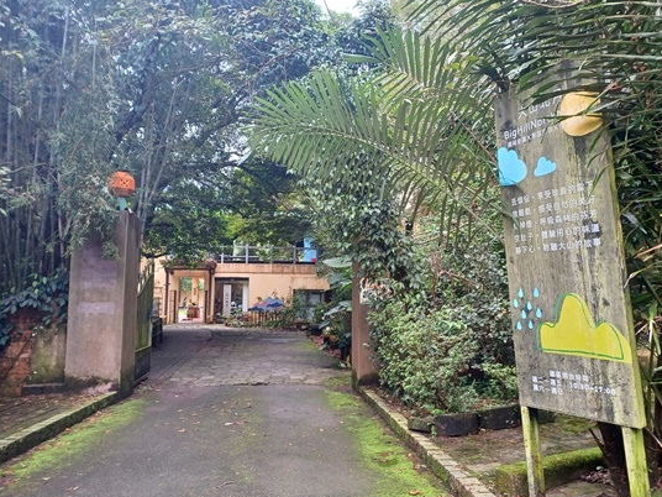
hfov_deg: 63.3
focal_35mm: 28
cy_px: 250
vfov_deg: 49.7
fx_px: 535
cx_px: 363
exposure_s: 1/60
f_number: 1.8
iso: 100
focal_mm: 4.6
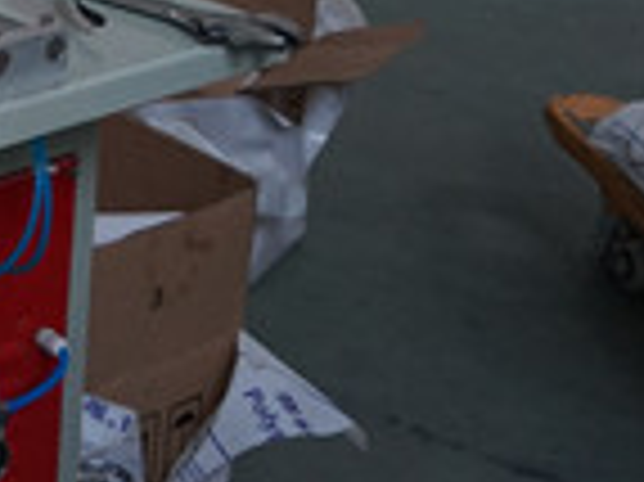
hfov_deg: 15.6
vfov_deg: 13.8
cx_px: -685
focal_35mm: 97
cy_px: -345
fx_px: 1803
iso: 800
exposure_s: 1/160
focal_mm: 16
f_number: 4
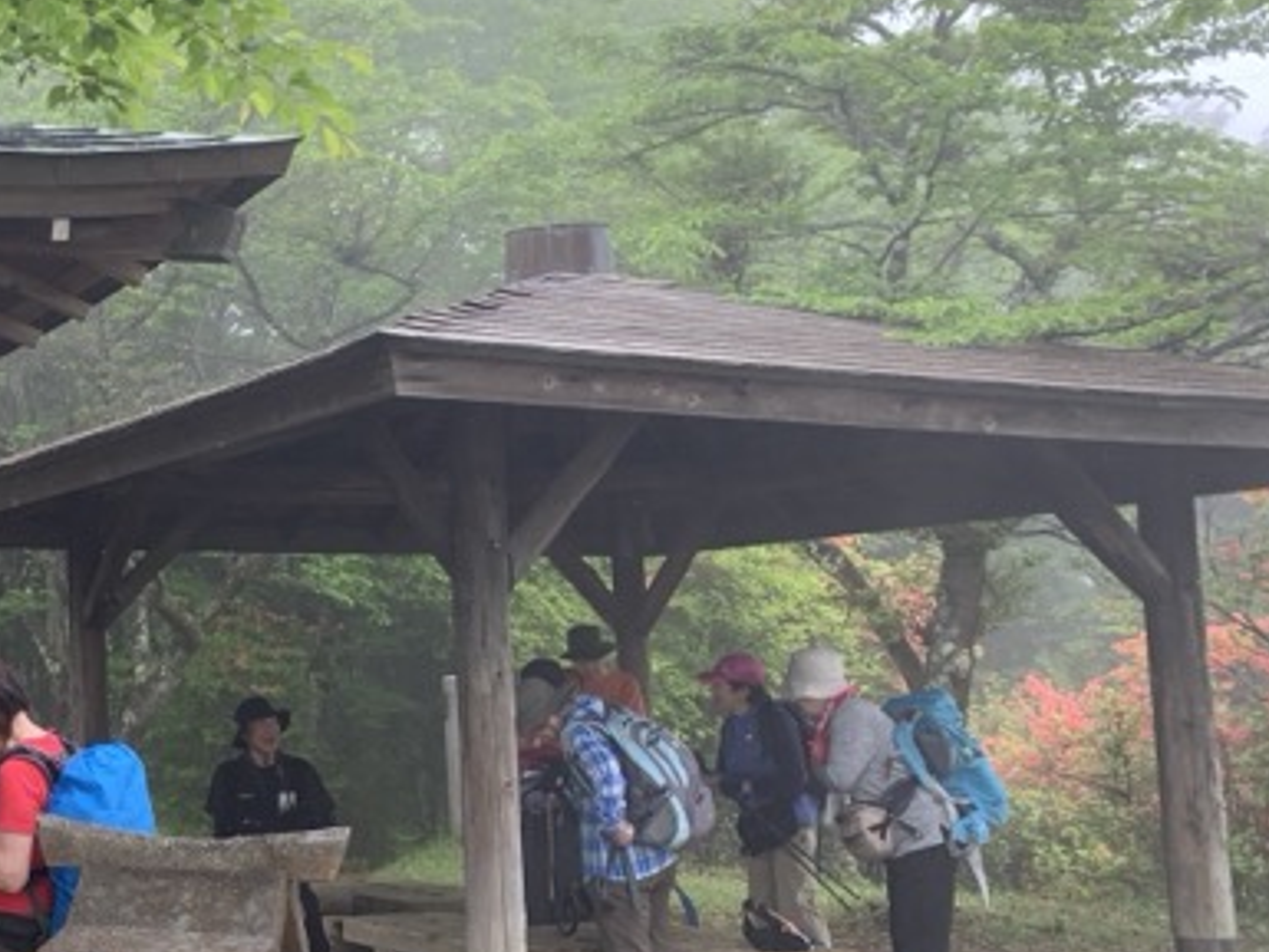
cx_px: 26
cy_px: 514
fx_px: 1980
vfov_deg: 27.0
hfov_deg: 32.9
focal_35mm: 54
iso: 32
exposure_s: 1/122
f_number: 1.8
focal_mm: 4.25
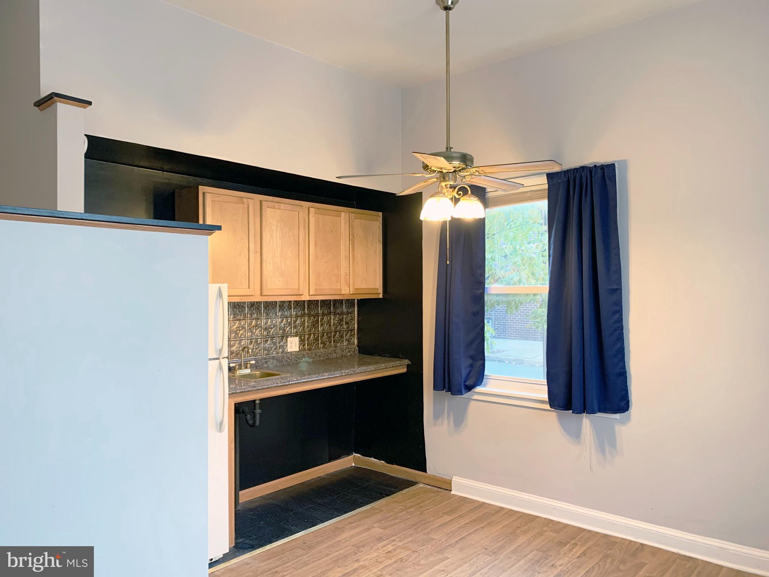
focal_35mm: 26
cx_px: 384
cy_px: 288
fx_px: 578
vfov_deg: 53.1
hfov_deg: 67.3
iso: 160
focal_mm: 4.25
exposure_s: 1/60
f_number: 1.8
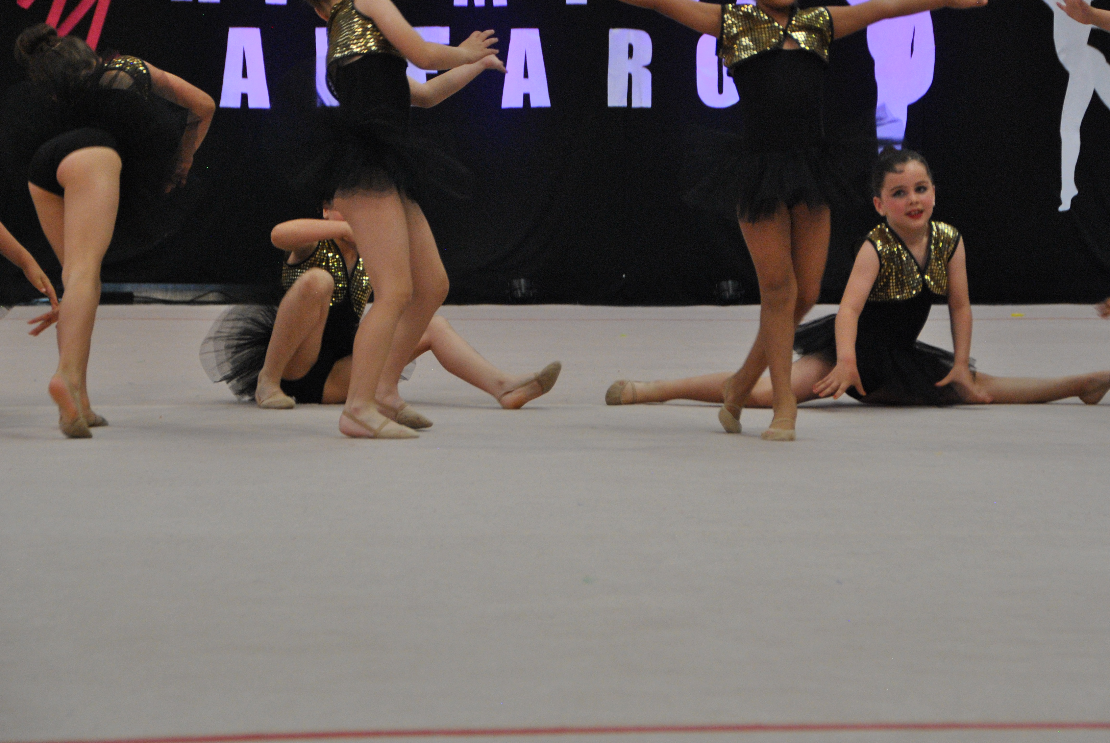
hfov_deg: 15.4
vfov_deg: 10.4
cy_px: 316
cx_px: 590
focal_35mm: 133
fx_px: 4093
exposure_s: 1/200
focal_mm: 75
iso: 800
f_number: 5.3
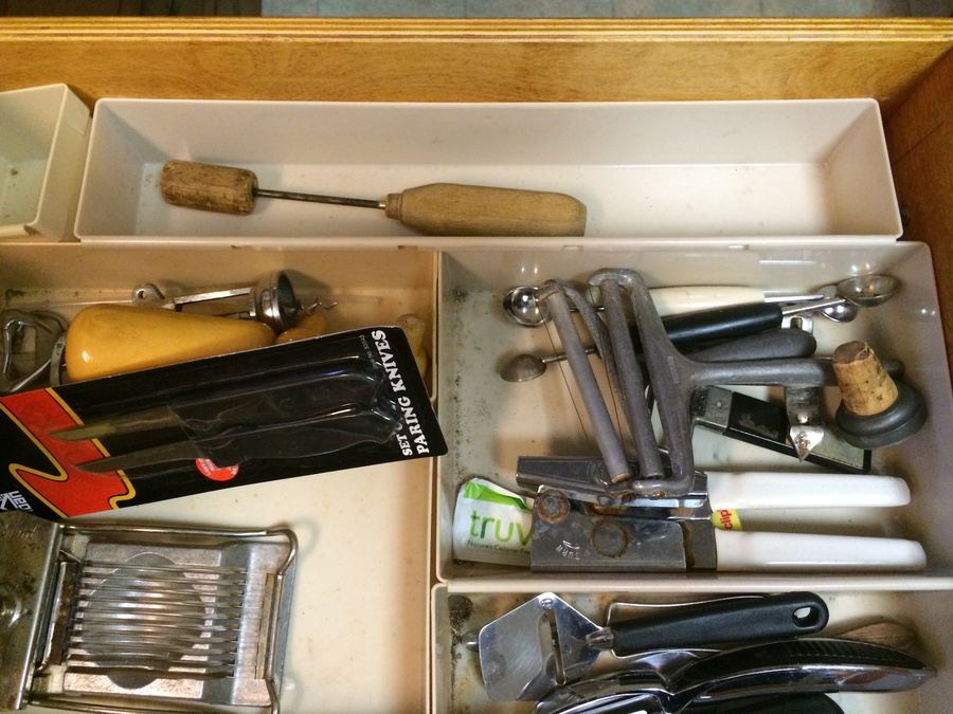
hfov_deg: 60.0
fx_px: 826
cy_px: 357
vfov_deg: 46.8
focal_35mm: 30
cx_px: 476
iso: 320
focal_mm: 4.12
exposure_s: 1/30
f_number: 2.2
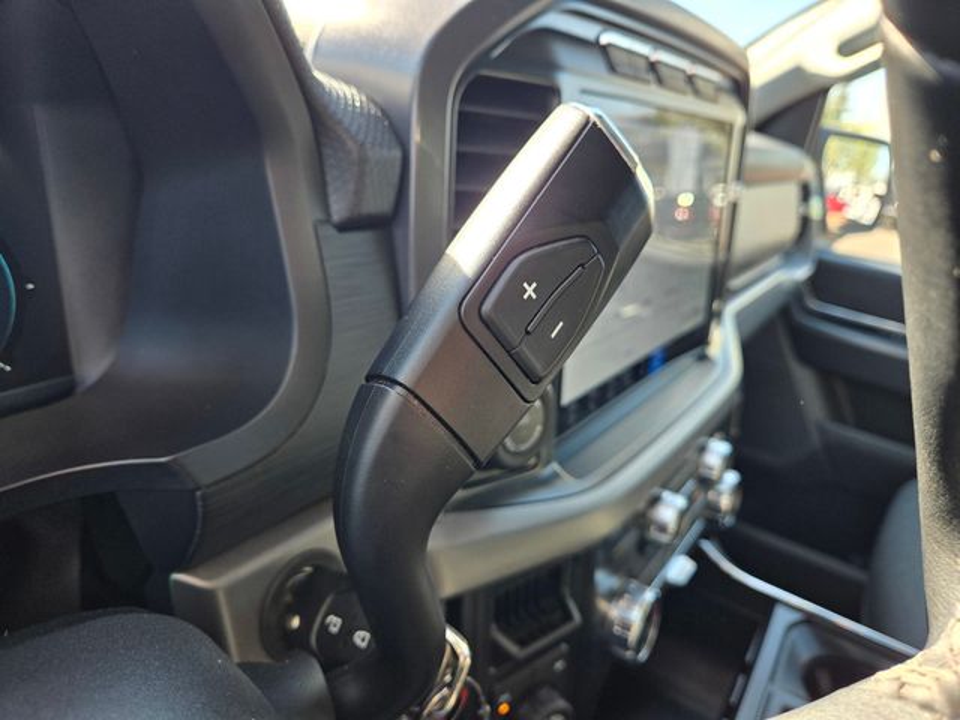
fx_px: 638
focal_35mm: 23
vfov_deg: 58.9
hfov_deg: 73.9
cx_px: 480
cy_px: 360
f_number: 1.8
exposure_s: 1/180
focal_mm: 5.4
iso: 80
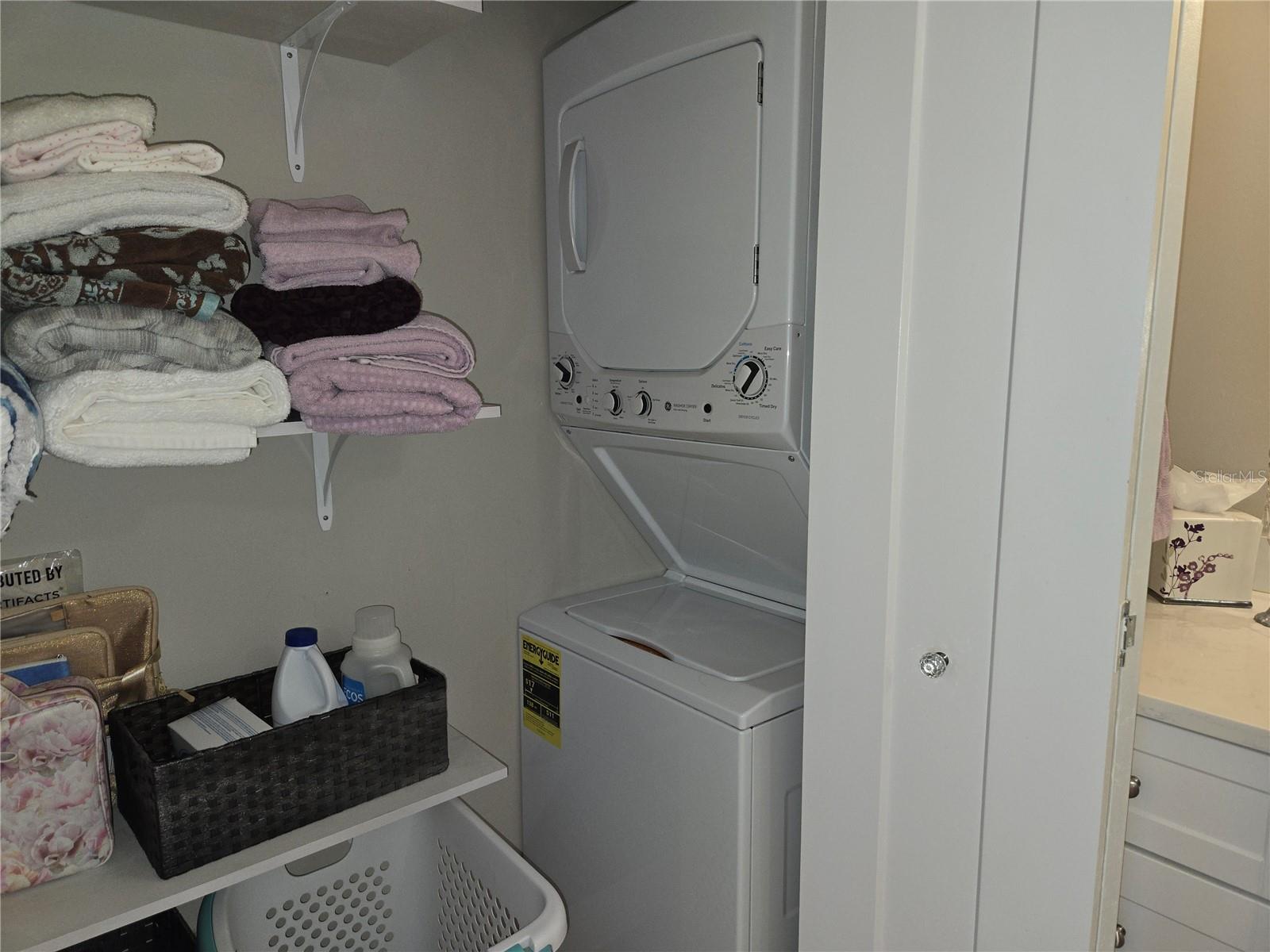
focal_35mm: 23
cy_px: 476
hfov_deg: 73.9
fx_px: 844
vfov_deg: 58.9
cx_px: 635
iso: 100
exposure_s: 1/60
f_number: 1.8
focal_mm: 5.4
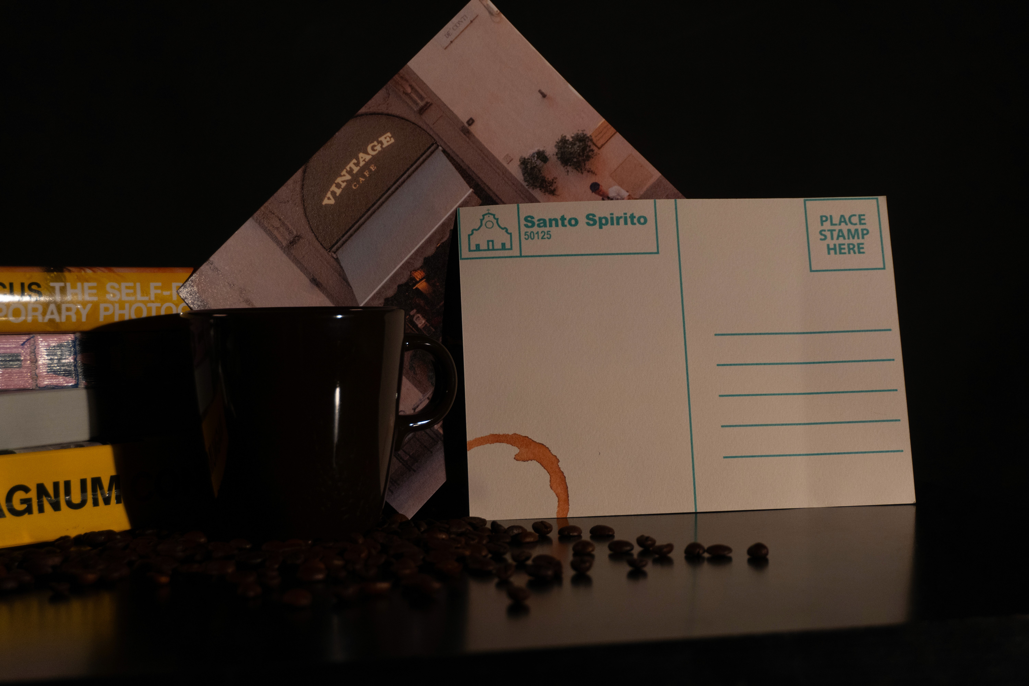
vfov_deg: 23.8
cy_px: 343
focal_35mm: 57
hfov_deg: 35.1
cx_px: 514
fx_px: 1629
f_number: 5.6
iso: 800
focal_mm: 38
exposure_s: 1/160
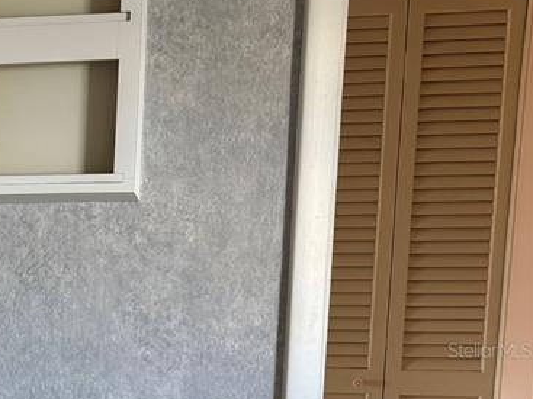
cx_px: -208
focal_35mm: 67
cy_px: 350
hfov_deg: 24.3
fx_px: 1031
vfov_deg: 21.5
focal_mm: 6.76
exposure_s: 1/121
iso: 125
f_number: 1.78
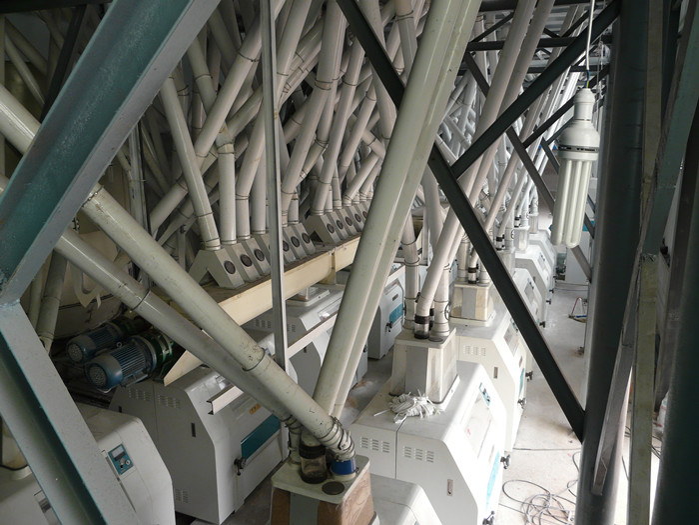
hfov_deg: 63.4
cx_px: 350
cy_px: 262
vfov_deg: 49.7
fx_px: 565
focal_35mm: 28
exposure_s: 1/80
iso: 100
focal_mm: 4.6
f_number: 2.8
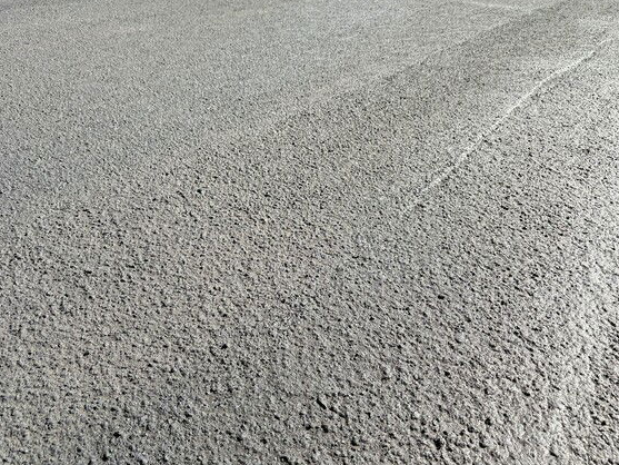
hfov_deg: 63.4
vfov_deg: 49.8
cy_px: 237
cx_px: 293
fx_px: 501
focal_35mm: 28
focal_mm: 5.96
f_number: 1.6
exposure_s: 1/1175
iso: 50
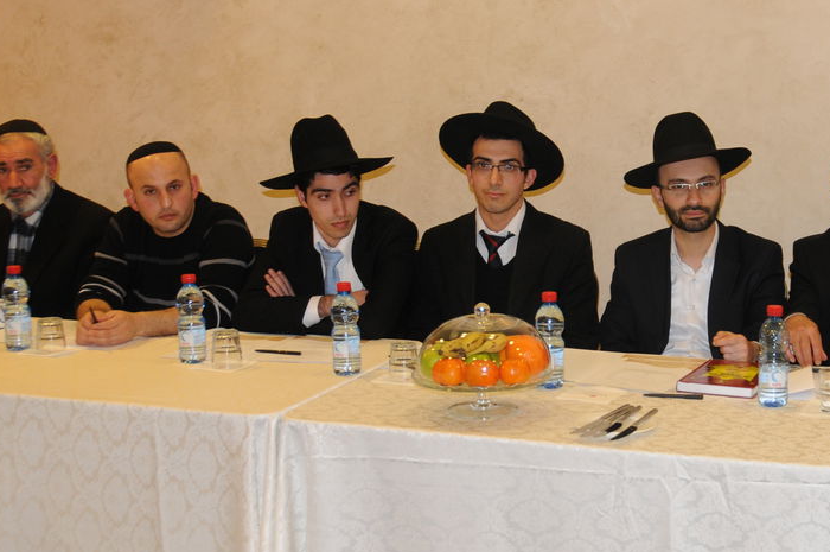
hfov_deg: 32.7
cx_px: 644
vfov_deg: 22.6
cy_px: 246
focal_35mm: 60
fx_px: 1382
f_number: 4
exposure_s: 1/60
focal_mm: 20
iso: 400
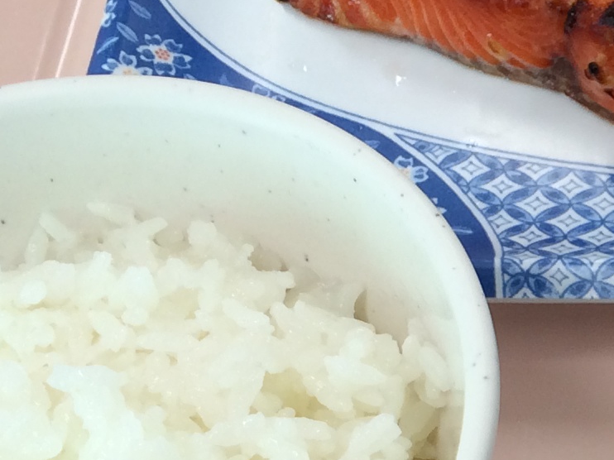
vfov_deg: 11.0
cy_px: 597
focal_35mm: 132
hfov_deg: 13.6
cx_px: 1059
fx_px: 2341
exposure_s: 1/60
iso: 40
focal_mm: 4.12
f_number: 2.2
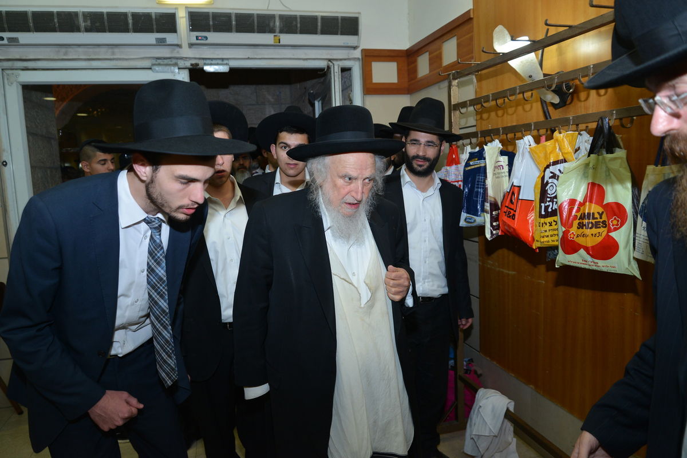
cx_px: 344
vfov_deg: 49.6
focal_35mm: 26
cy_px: 229
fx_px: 496
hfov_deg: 69.4
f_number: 5
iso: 800
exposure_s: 1/125
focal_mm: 26
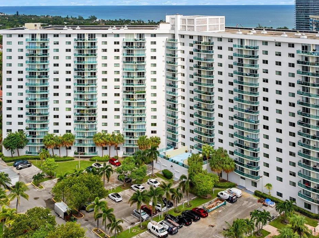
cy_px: 79
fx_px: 377
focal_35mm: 41
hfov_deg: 45.6
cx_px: 188
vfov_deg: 34.7
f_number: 2.8
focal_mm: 12.29
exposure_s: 1/1250
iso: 110
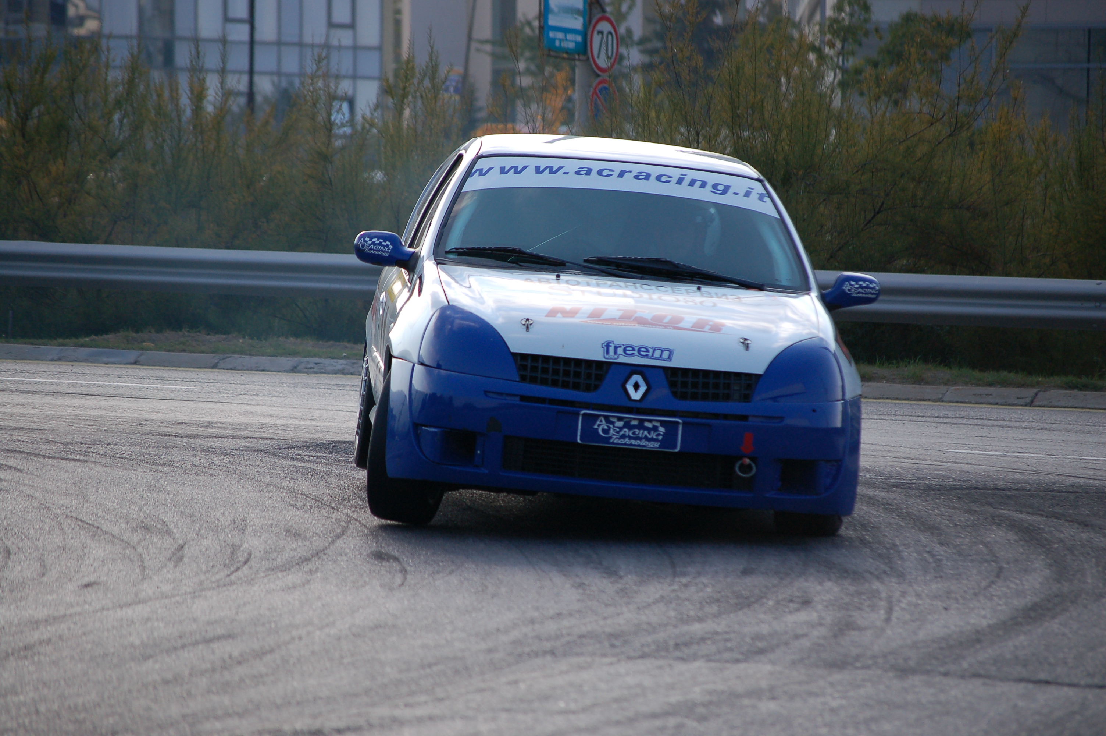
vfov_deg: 6.1
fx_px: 6906
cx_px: 553
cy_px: 368
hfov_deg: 9.2
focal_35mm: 225
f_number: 5.3
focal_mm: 150
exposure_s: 1/1000
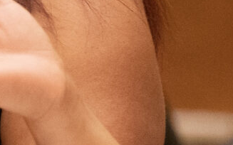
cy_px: -29
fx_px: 8010
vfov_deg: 1.0
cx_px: 305
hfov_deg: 1.7
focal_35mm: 1262
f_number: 5
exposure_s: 1/160
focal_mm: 158
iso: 5000
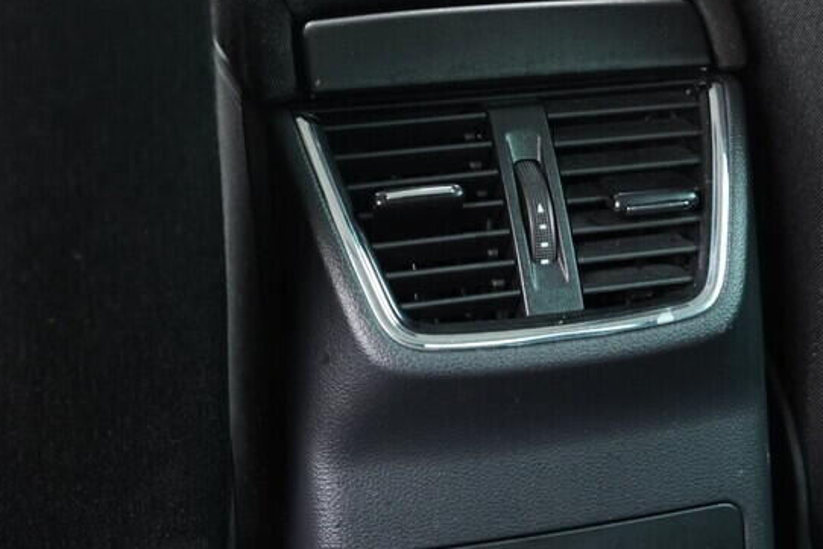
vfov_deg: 19.9
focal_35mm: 68
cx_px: 512
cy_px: 387
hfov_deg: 29.5
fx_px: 1555
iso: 1250
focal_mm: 24
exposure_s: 1/40
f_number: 2.8
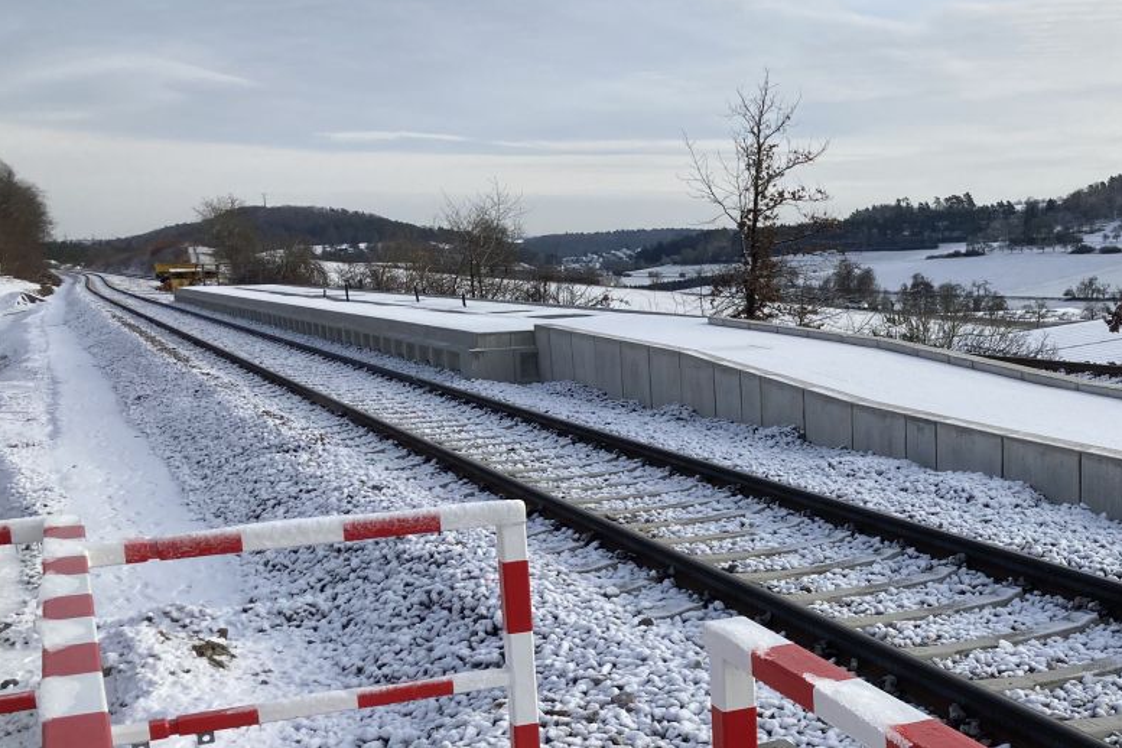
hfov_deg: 39.3
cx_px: 920
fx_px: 1496
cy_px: 518
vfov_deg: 27.8
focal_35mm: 48
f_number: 1.8
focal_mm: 3.99
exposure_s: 1/2000
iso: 20
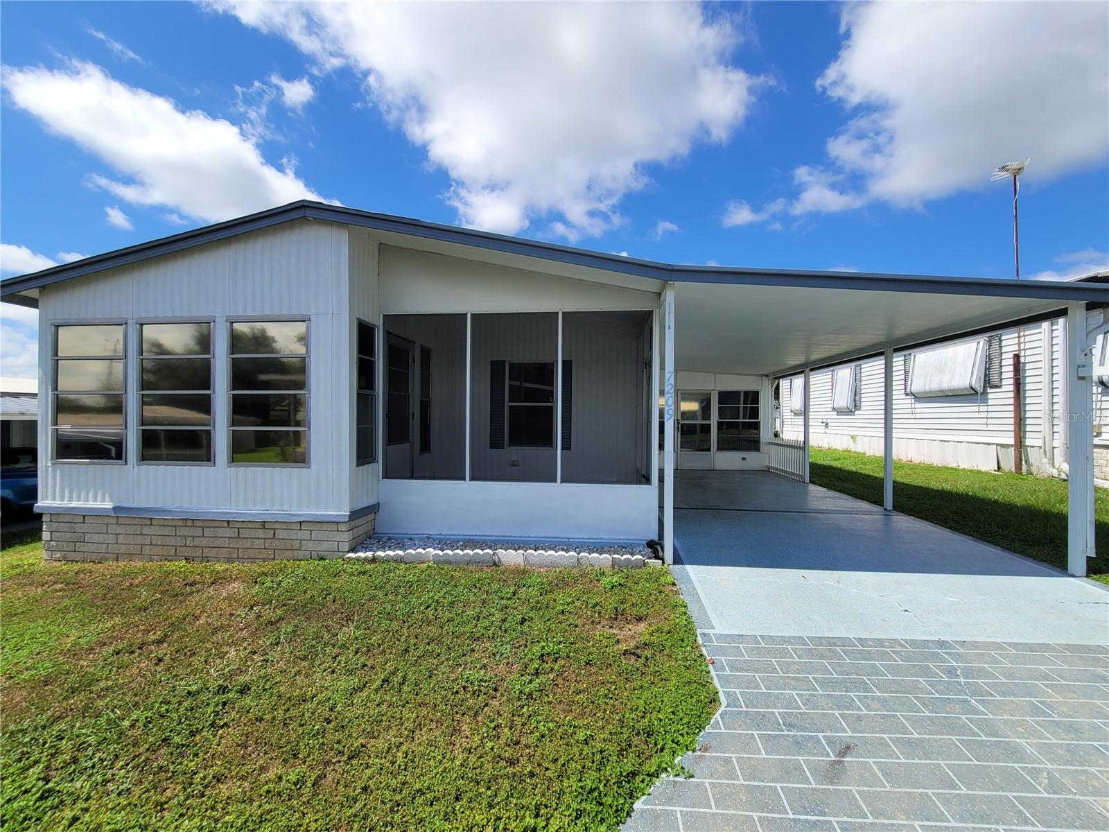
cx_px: 554
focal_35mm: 13
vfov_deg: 89.9
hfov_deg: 106.2
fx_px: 416
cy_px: 416
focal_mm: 2.2
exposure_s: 1/2099
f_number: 2.2
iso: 50
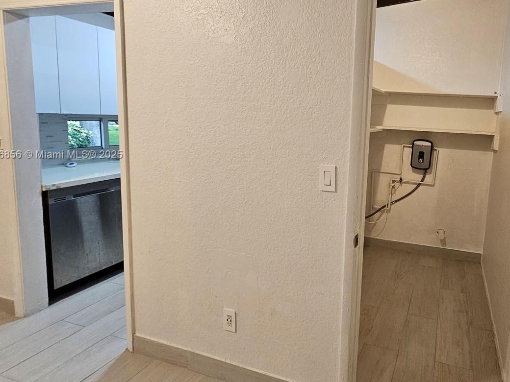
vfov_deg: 65.4
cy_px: 155
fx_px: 295
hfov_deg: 77.8
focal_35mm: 20
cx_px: 358
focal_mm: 2.2
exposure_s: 1/60
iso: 400
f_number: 2.2
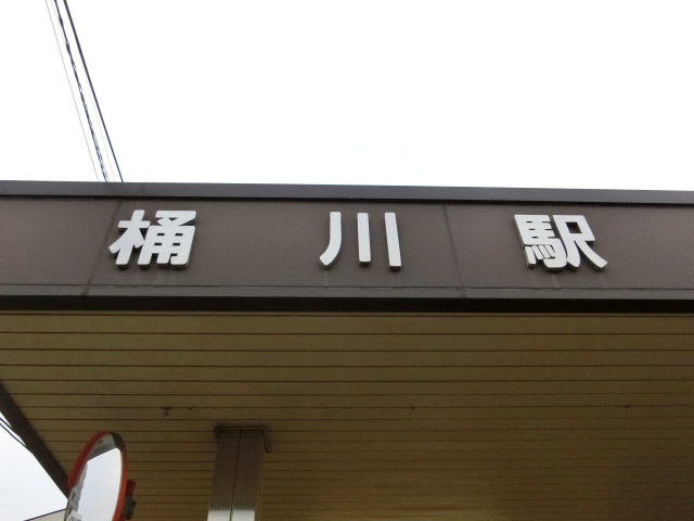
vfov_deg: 48.2
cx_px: 347
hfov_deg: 61.7
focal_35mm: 29
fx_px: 581
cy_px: 260
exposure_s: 1/125
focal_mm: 5.2
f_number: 3.7
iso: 320
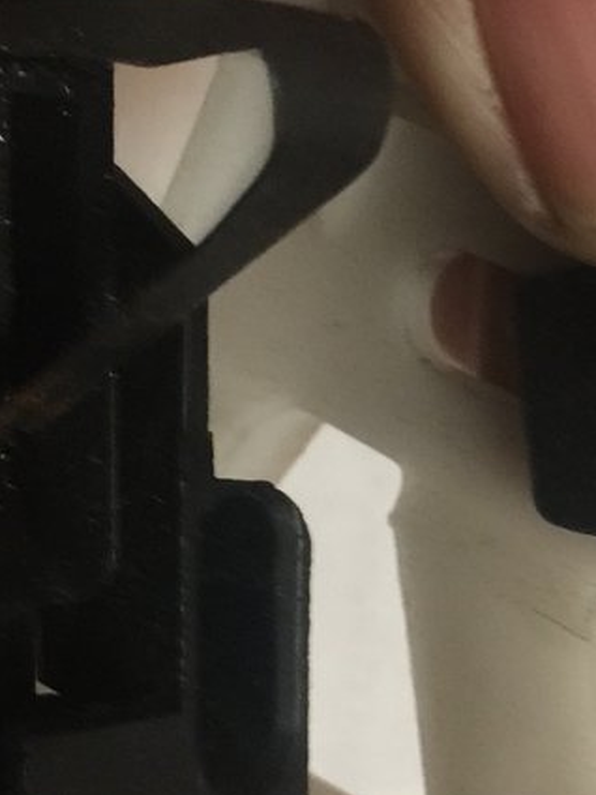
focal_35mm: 82
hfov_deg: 17.4
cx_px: 660
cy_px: 416
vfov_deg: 23.8
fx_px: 1882
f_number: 2.2
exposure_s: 1/15
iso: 125
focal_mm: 4.15
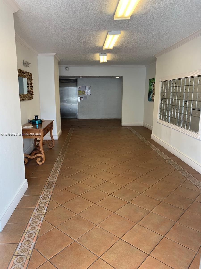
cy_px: 134
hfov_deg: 53.1
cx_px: 100
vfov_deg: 67.3
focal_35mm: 26
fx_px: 201
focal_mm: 4.25
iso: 64
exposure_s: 1/122
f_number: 1.8
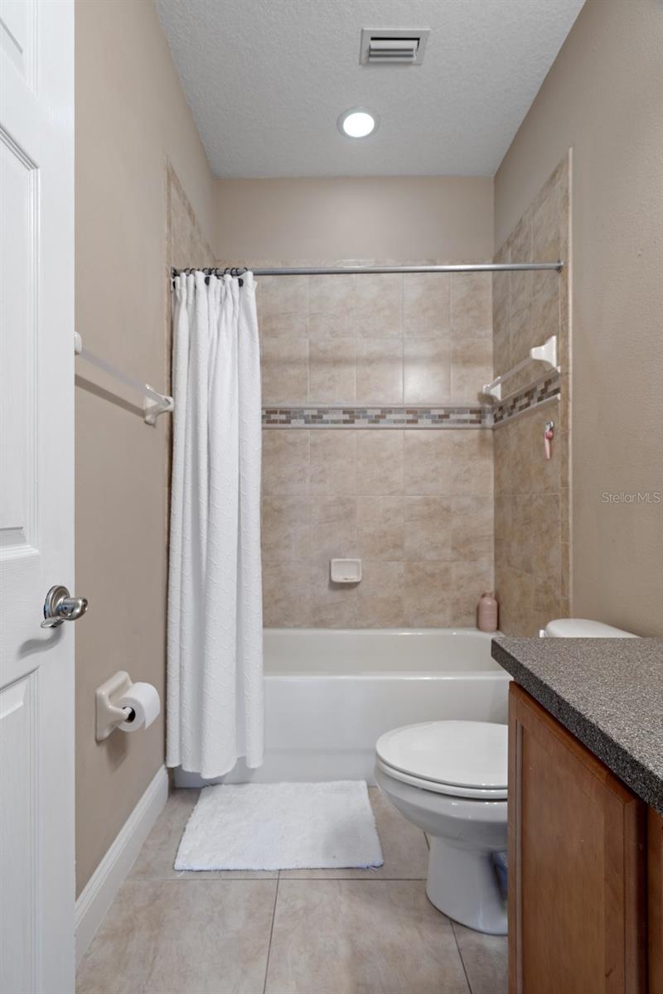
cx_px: 332
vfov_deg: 93.3
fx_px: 470
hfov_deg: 70.4
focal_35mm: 17
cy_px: 497
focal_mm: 17
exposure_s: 1/2.5
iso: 320
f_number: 8
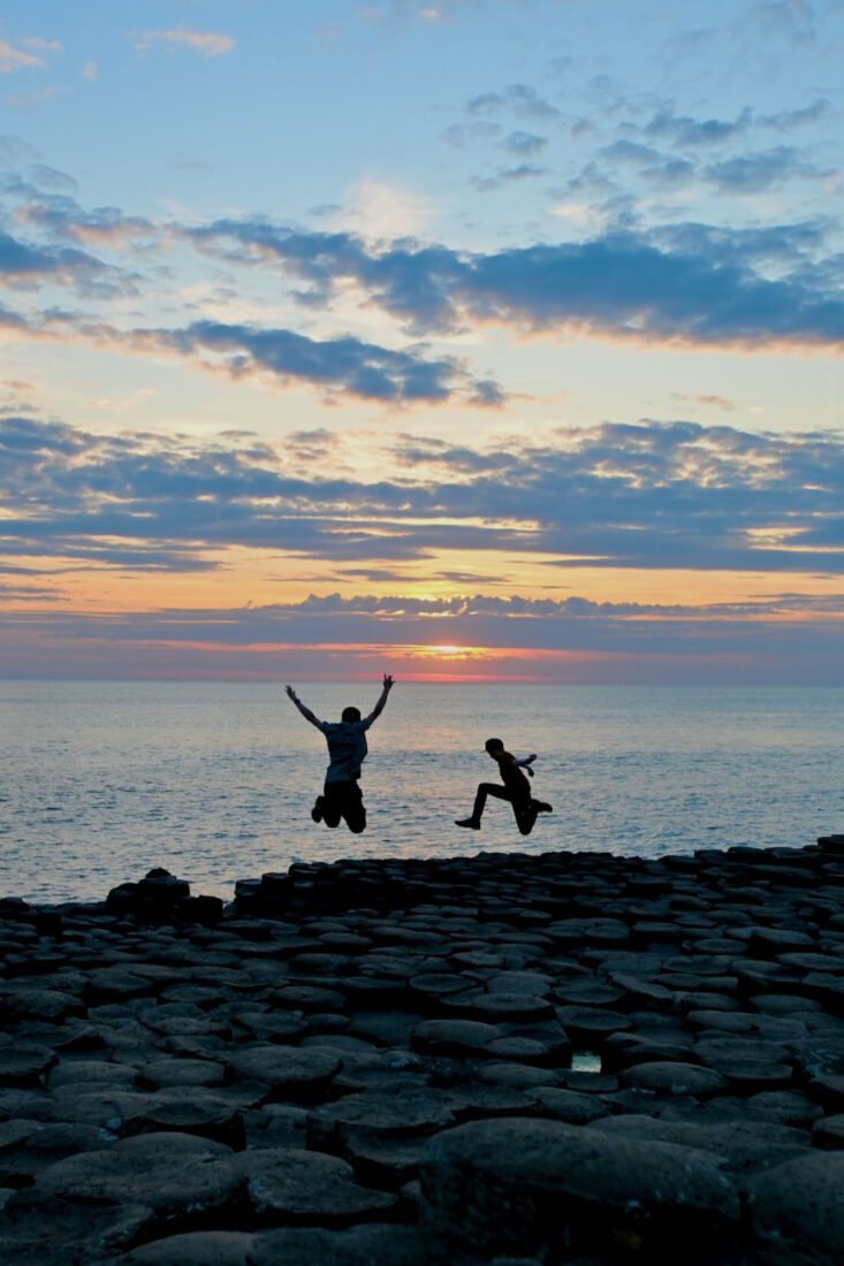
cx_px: 422
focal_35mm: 36
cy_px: 633
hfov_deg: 36.9
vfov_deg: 53.1
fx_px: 1266
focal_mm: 24
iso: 280
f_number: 4
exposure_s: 1/250
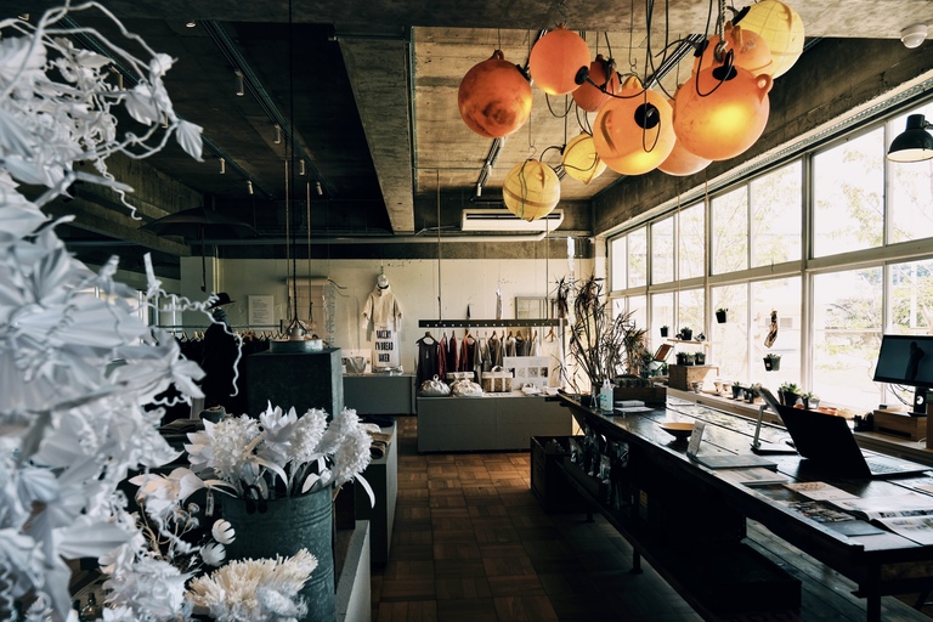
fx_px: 622
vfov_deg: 53.1
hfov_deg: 73.7
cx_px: 466
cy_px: 311
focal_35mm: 24
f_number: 4
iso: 160
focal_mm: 16
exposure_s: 1/110
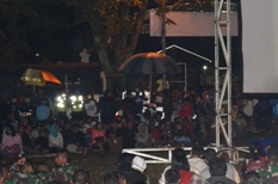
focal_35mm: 185
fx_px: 1428
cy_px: 82
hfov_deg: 10.9
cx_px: 364
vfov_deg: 7.4
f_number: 8
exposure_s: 1/60
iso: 1600
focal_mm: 45
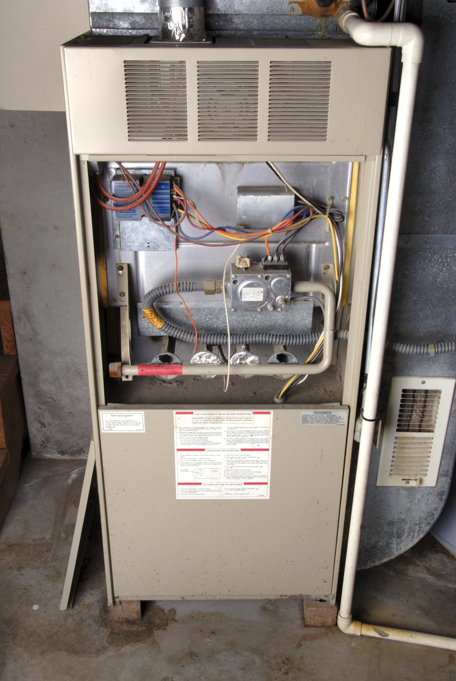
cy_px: 340
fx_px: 739
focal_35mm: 39
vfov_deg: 49.5
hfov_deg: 34.3
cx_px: 228
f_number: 22
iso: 100
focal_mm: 26
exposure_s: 1/45
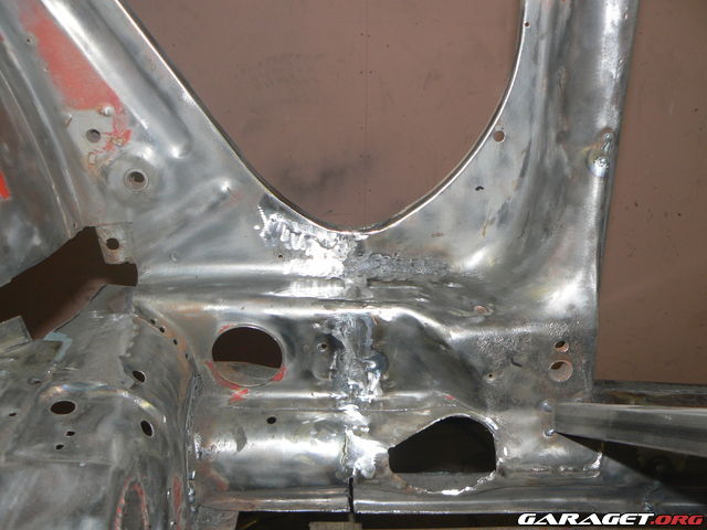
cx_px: 354
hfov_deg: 51.4
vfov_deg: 39.7
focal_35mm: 36
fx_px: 735
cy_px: 265
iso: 100
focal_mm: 6
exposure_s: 1/30
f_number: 2.8
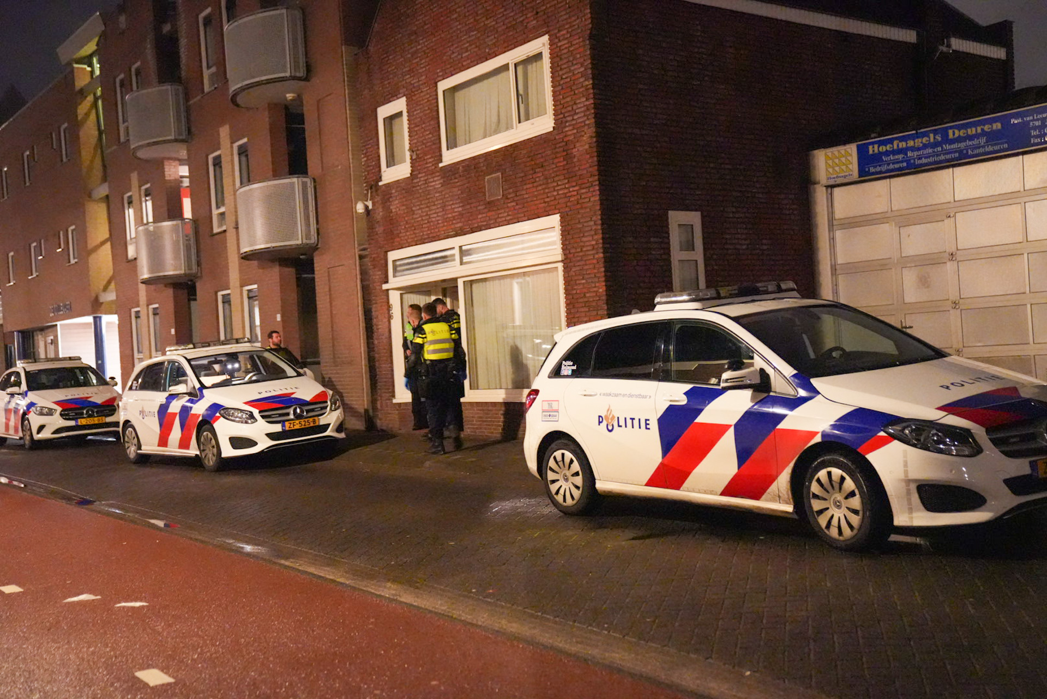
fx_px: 1251
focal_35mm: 43
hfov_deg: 45.4
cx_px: 524
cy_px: 350
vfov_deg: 31.2
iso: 20000
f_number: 2.8
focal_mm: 43
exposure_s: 1/40
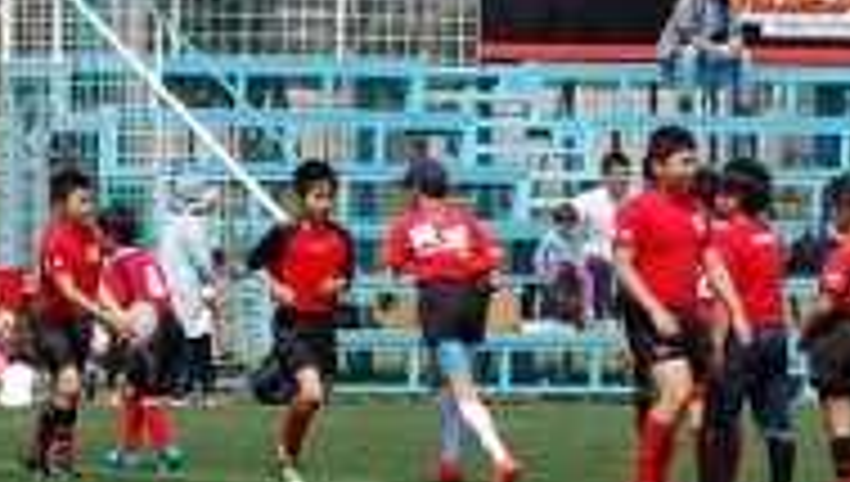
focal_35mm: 480
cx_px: 54
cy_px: -70
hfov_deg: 4.5
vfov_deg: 2.5
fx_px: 10835
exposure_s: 1/640
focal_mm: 116
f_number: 7.1
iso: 200
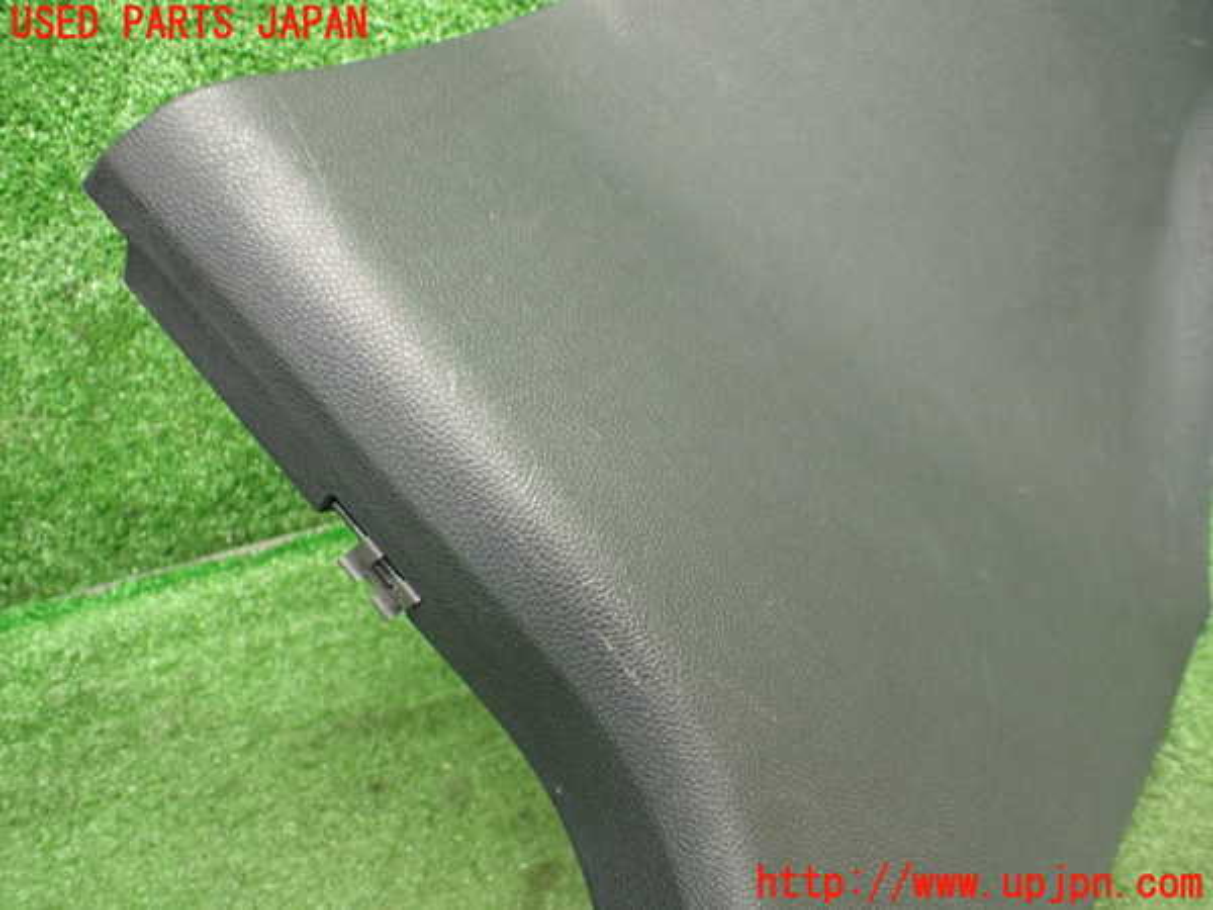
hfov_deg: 60.0
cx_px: 606
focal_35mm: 30
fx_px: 1051
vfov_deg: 46.8
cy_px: 455
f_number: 2.3
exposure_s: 1/50
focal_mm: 5.4
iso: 800
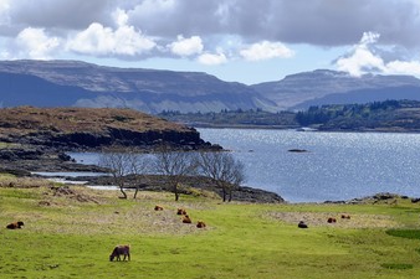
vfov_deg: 11.6
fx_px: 1376
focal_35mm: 118
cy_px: 172
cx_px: 219
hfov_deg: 17.4
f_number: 16
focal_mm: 95
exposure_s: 1/320
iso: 200
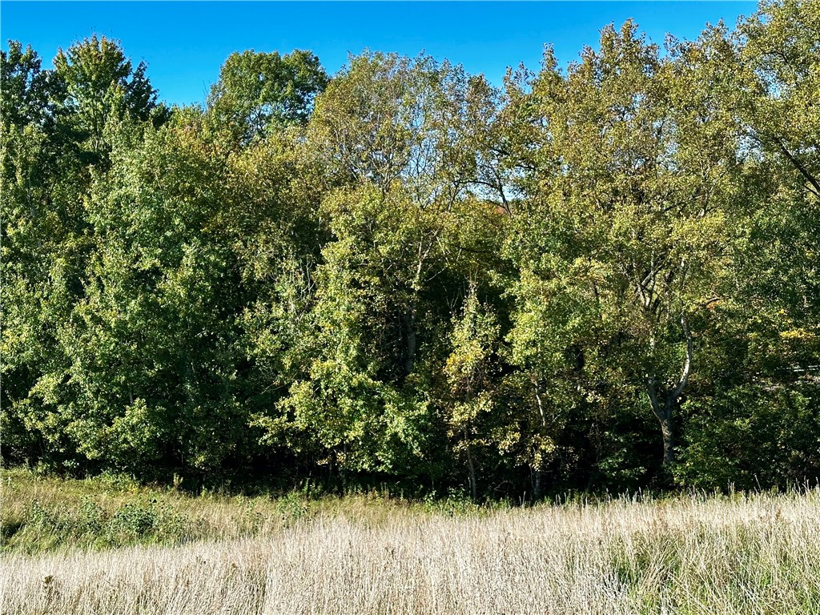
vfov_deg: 30.3
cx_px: 410
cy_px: 308
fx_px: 1137
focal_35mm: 48
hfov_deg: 39.7
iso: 64
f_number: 1.78
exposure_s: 1/1475
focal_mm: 6.86
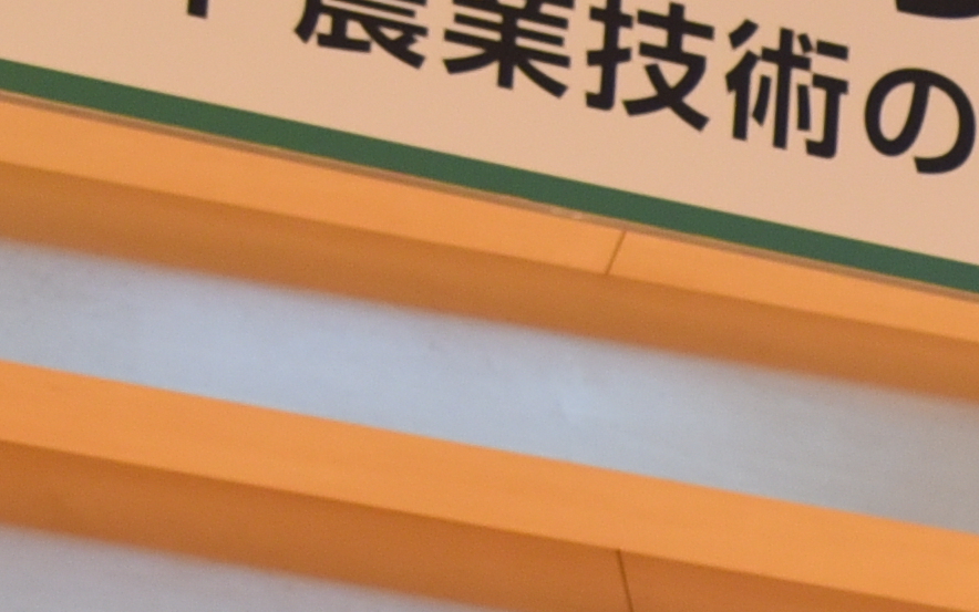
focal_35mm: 222
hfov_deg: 8.7
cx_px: 2257
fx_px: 5925
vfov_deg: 5.8
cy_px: 1147
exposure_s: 1/30
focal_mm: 32
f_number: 4
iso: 1000
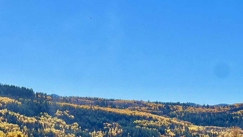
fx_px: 876
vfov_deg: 8.9
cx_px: 105
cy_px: 118
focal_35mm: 136
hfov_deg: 15.8
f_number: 2.8
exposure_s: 1/657
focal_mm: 9
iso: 32
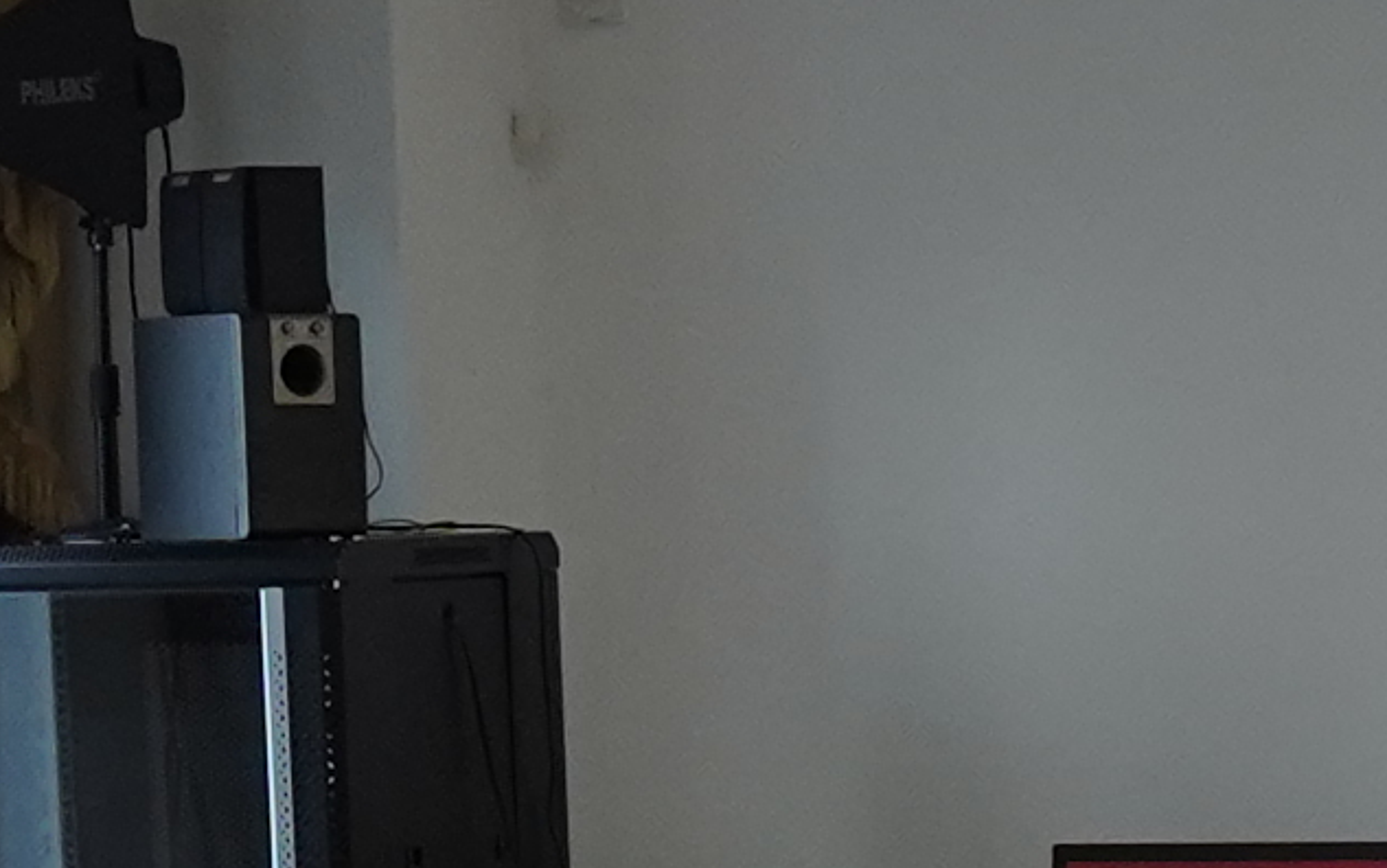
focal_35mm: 228
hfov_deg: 8.3
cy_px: 2172
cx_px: 3519
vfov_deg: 5.5
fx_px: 8621
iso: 1250
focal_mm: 24
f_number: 4
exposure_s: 1/160
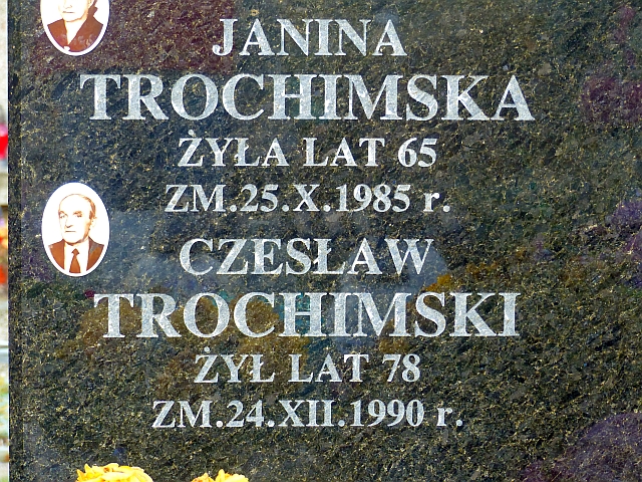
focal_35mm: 145
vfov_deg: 10.2
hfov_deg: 13.6
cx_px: 321
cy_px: 241
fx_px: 2689
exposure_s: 1/80
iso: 200
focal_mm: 26.1
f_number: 2.8
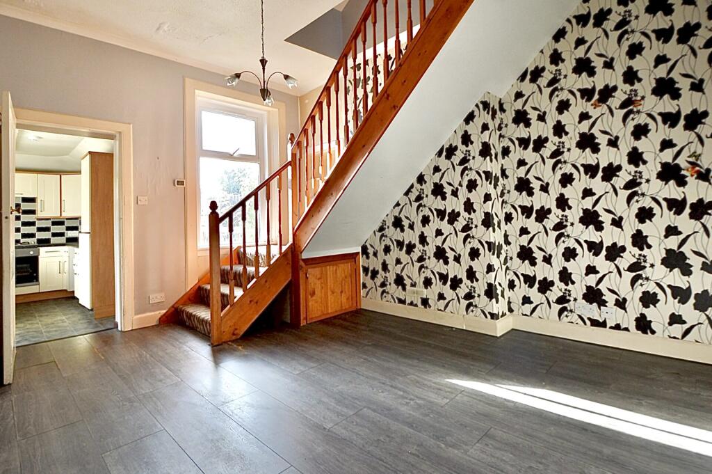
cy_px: 237
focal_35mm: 15
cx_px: 356
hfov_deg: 100.4
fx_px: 296
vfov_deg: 77.2
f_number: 5
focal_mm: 10
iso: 400
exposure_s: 1/100
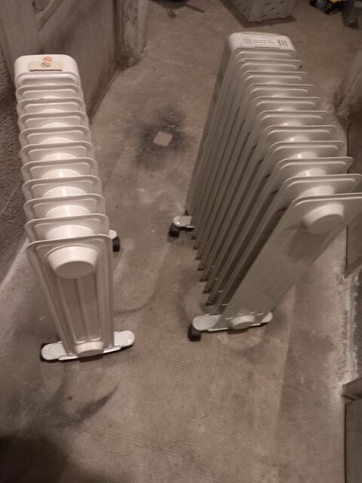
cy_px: 242
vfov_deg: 65.3
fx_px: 376
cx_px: 181
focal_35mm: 27
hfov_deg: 51.4
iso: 640
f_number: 1.8
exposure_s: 1/20
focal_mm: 4
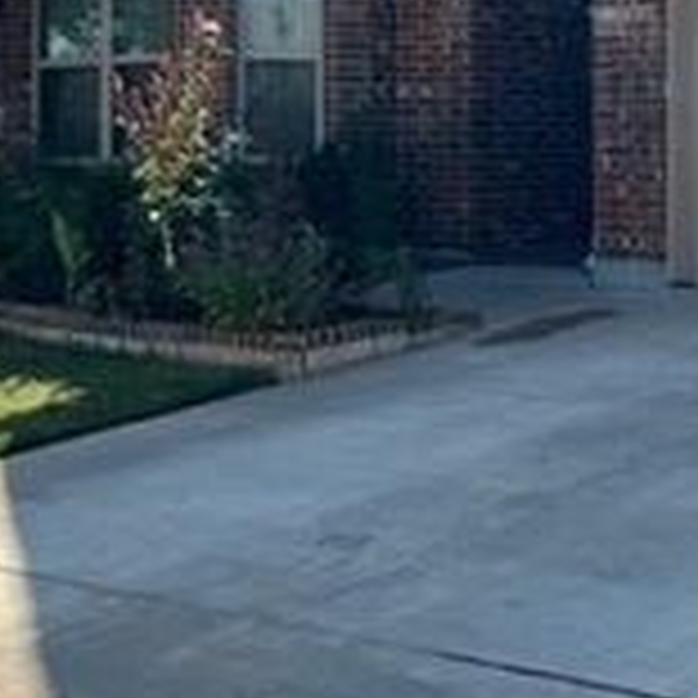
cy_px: 124
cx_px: 802
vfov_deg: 23.0
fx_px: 1688
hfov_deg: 21.9
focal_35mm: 74
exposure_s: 1/2994
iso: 50
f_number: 1.5
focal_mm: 5.7
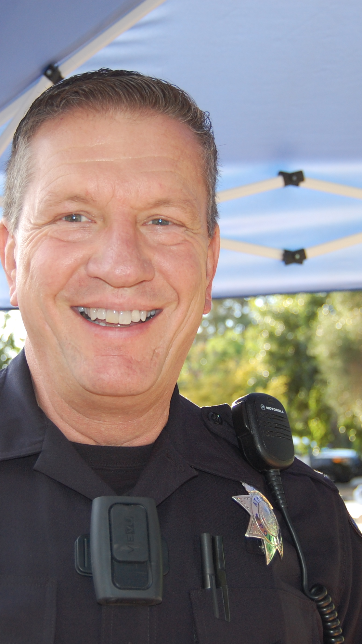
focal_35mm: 62
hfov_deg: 19.4
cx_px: 132
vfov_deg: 33.8
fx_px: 1058
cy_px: 321
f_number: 4.2
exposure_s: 1/320
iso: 400
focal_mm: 26
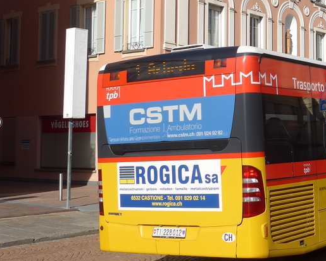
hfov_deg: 27.4
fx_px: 637
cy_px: 91
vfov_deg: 23.1
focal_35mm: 66
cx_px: 308
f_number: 3.2
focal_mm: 6
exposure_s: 1/1600
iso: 80
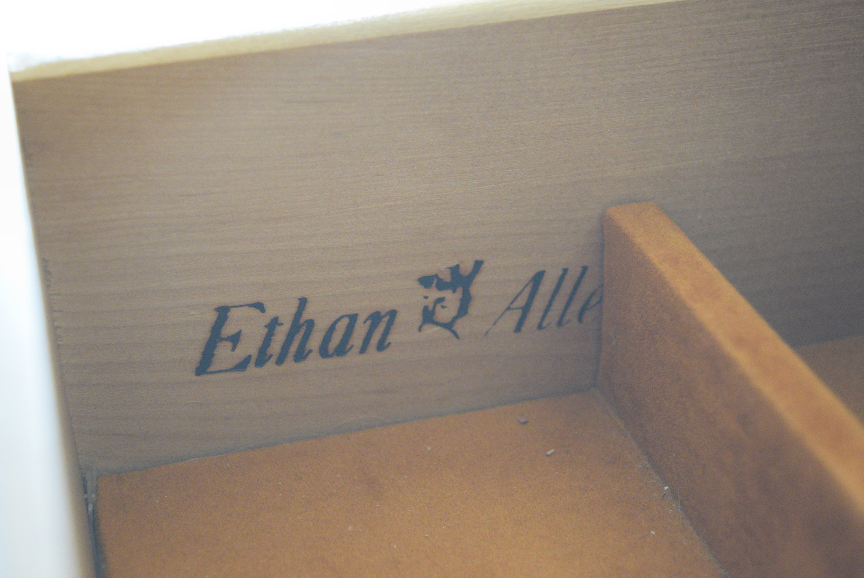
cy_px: 289
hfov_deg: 33.4
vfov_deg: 22.7
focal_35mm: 60
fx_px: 1441
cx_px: 432
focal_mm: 40
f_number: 4.8
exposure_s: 1/60
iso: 2000
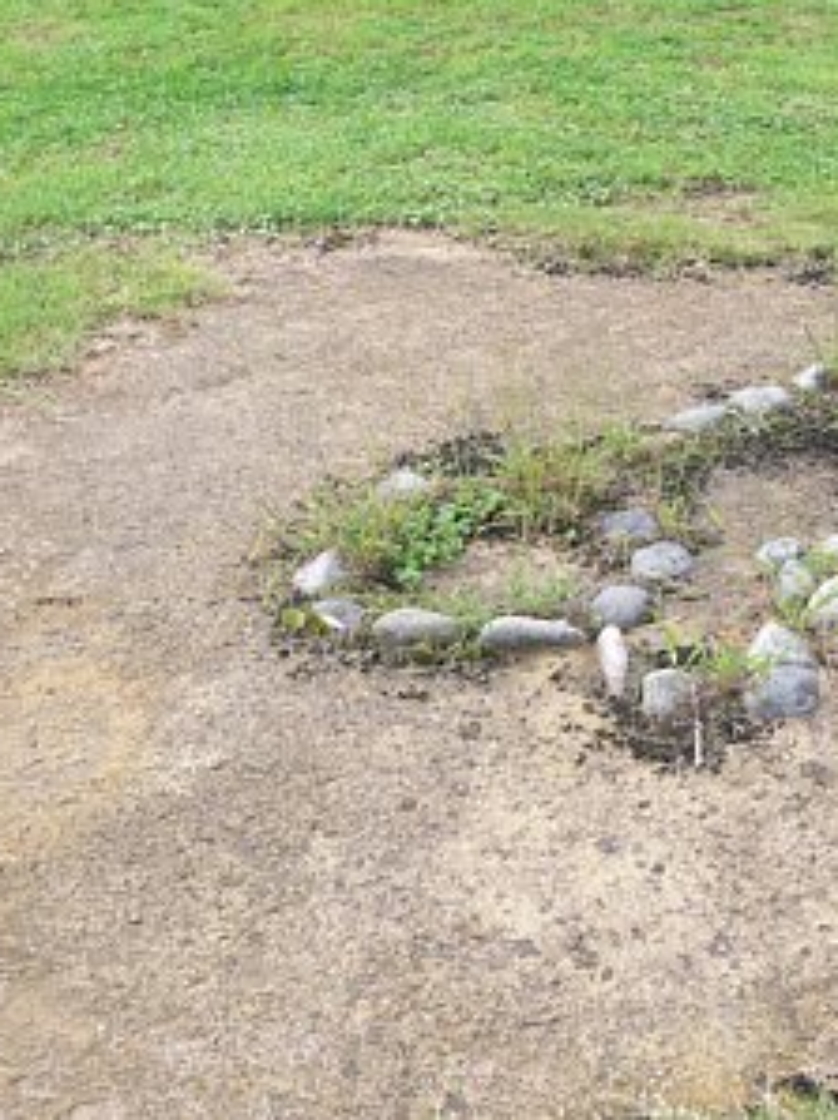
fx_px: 1519
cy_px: 560
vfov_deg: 40.5
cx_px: 511
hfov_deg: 30.7
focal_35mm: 47
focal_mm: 7.4
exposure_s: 1/100
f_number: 5
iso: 80
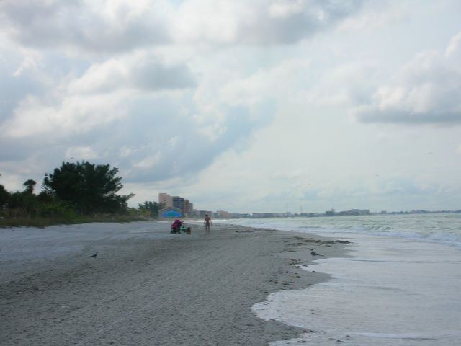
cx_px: 230
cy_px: 173
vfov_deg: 17.2
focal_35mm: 86
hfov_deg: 22.8
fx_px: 1145
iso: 50
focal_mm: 14.3
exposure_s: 1/90.5
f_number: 13.6
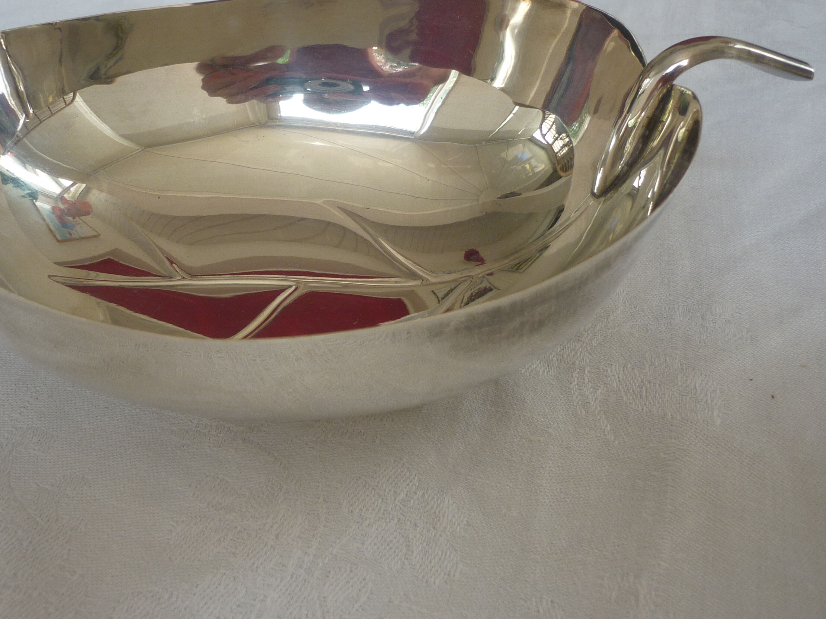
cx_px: 321
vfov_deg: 32.8
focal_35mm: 44
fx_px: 1050
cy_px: 265
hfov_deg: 42.7
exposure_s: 1/125
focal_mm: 5.5
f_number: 2.8
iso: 80
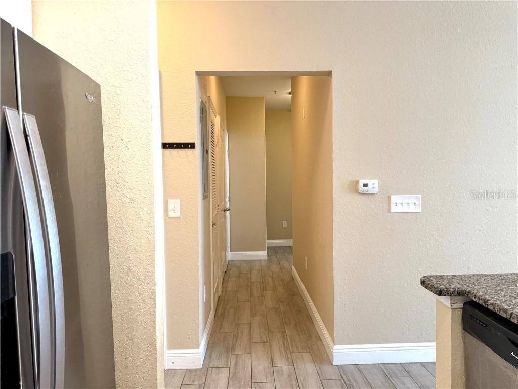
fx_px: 359
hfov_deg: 71.6
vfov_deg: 56.8
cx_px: 259
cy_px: 194
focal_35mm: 24
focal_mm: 6.76
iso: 200
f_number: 1.78
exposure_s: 1/60
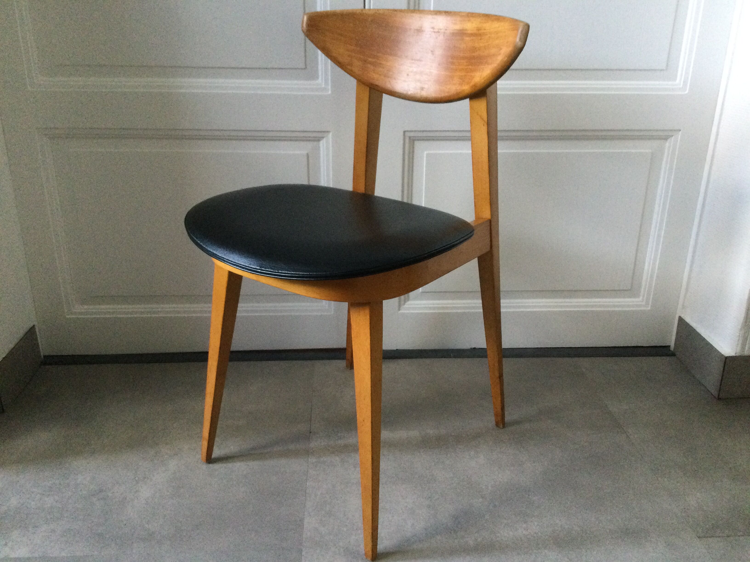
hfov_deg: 58.4
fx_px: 672
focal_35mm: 31
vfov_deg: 45.4
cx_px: 375
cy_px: 281
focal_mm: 3.3
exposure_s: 1/20
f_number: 2.4
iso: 250
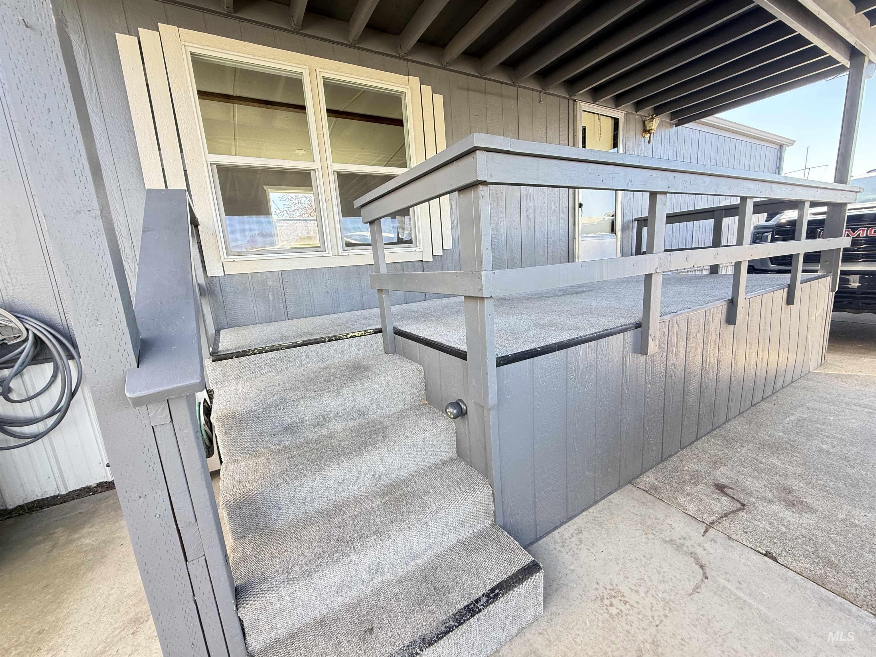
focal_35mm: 14
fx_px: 354
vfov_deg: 85.7
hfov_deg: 102.1
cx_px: 438
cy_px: 328
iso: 160
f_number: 2.2
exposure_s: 1/99
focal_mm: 2.22
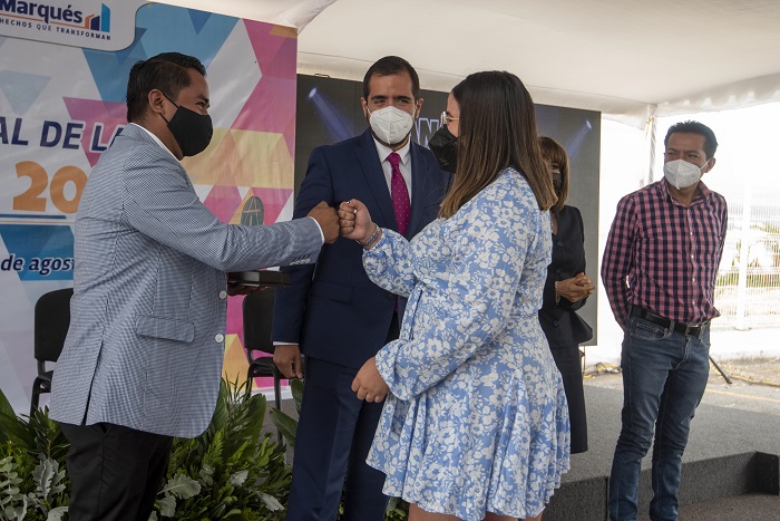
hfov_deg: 58.7
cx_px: 390
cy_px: 260
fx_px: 693
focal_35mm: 32
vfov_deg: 41.1
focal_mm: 32
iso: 640
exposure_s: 1/200
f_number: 5
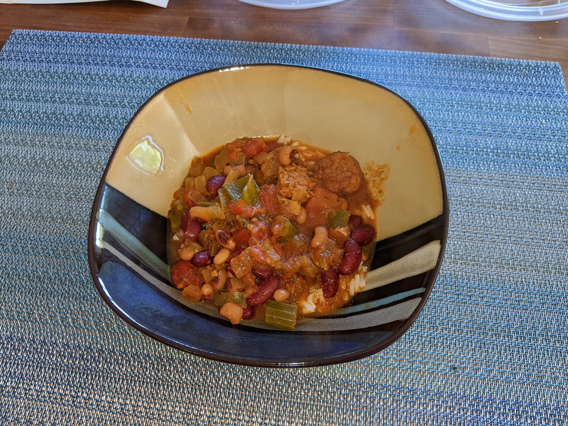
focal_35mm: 27
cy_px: 213
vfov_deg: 51.4
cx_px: 284
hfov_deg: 65.3
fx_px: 443
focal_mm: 4.44
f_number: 1.8
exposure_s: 1/40
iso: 98
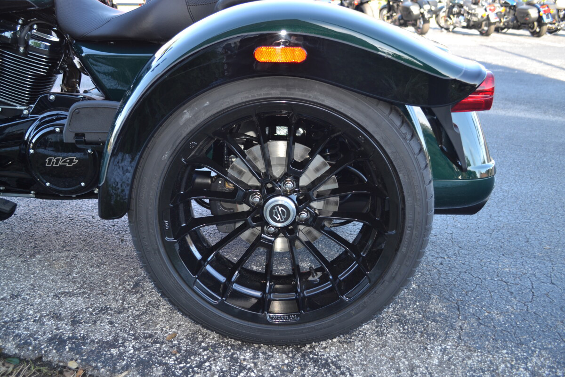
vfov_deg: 40.0
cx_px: 282
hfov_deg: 57.2
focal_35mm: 33
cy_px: 188
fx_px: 518
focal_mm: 22
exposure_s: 1/60
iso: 100
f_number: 3.8
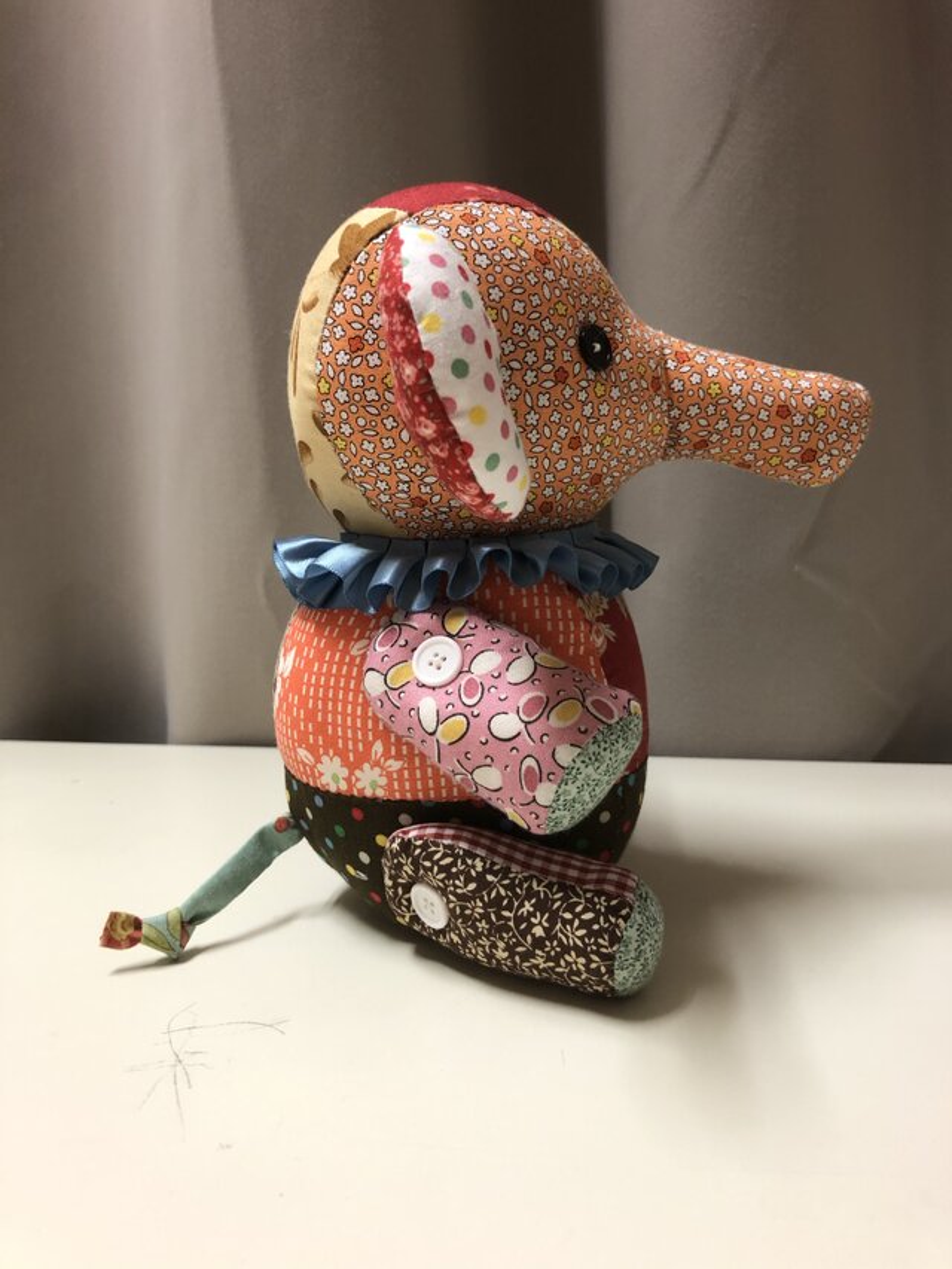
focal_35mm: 28
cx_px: 476
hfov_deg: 49.8
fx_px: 1026
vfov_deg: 63.4
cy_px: 634
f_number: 1.8
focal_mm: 3.99
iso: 50
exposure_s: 1/17
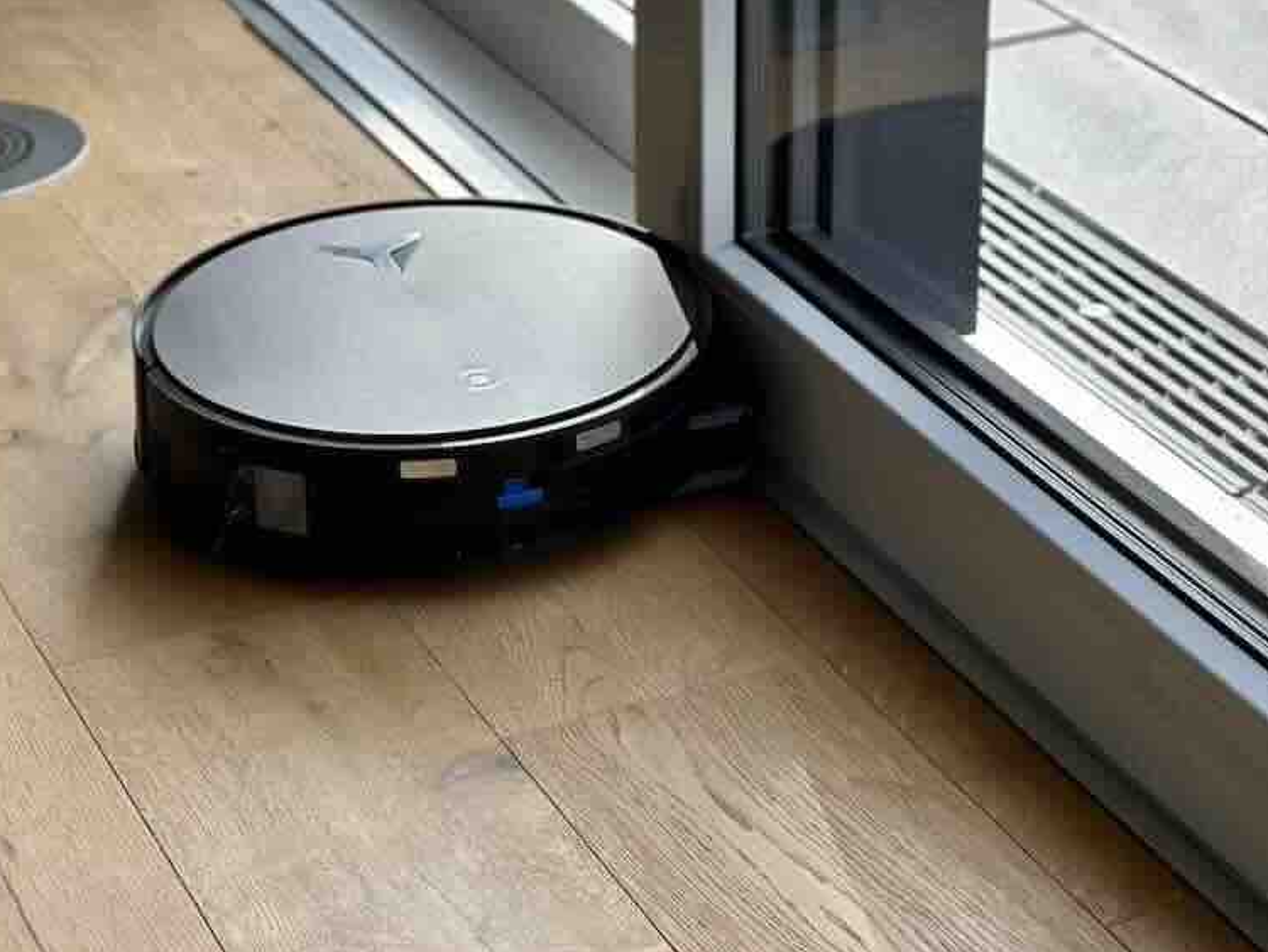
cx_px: 719
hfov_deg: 30.2
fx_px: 2345
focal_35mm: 64
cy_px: 387
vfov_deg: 22.9
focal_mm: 6.86
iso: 80
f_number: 1.78
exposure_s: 1/971
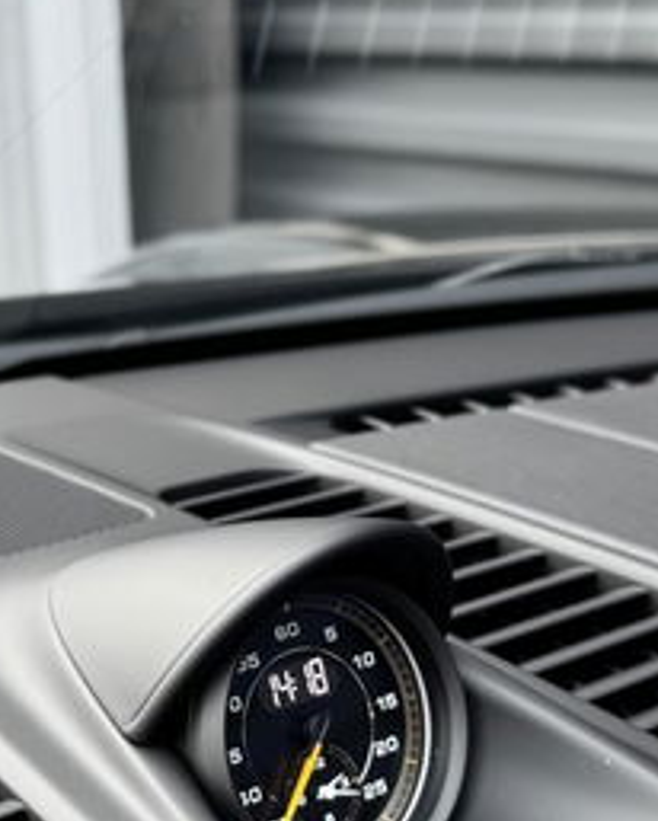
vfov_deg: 26.9
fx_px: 1702
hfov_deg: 21.7
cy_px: 569
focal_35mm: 70
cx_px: 176
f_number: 1.78
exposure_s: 1/121
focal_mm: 6.76
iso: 80
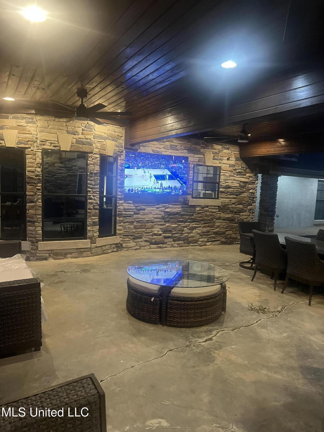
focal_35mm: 26
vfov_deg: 67.3
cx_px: 162
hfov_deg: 53.1
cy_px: 216
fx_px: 324
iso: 500
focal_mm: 5.7
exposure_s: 1/51
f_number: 1.5
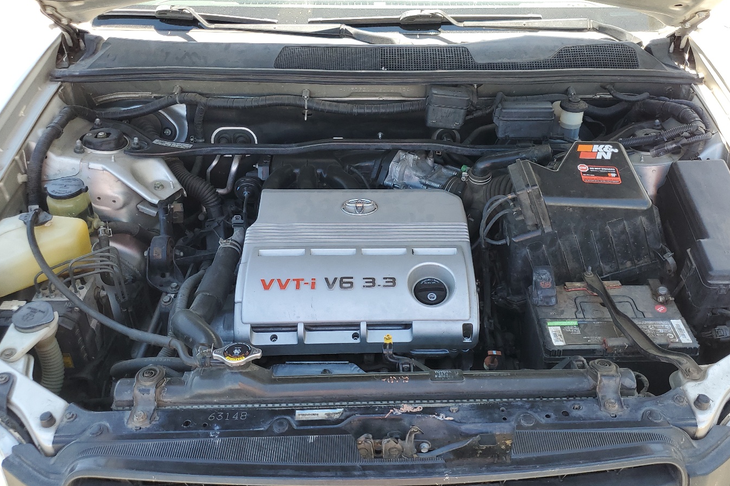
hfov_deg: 58.6
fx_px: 649
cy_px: 208
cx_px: 398
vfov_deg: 41.0
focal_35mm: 32
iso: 50
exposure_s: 1/312
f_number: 1.5
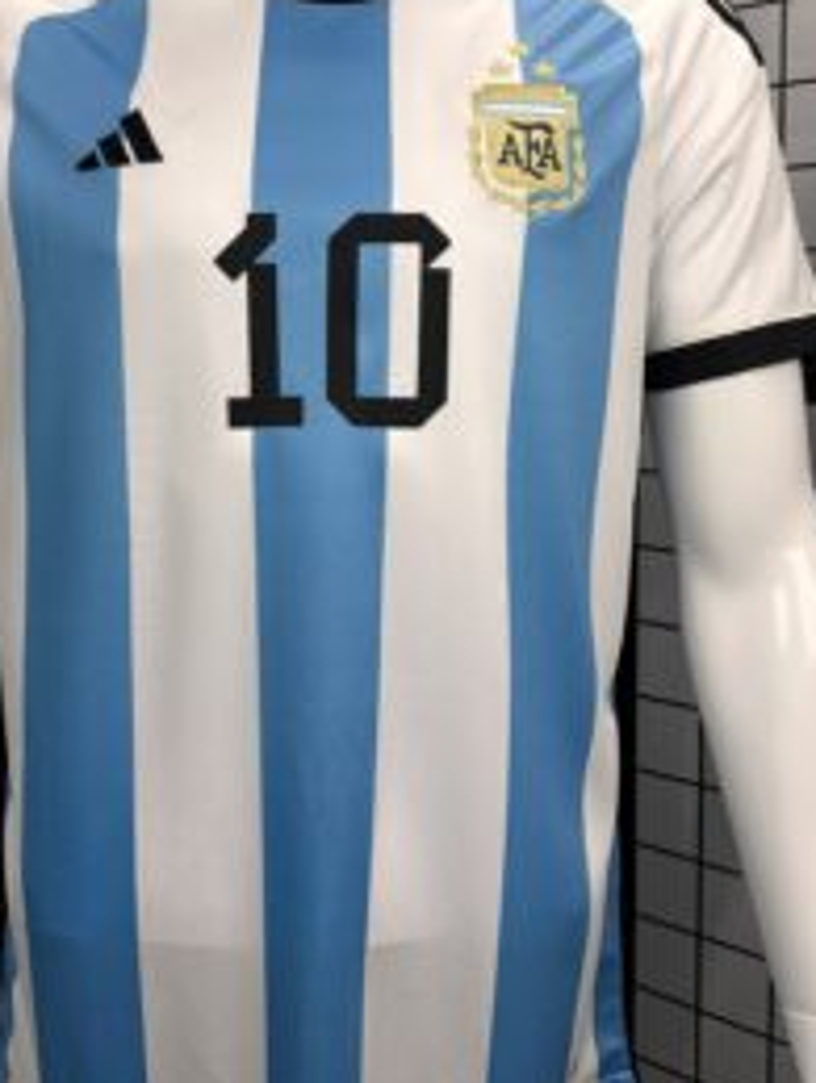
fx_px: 1160
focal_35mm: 37
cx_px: 322
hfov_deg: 38.6
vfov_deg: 49.6
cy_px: 401
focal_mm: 6.86
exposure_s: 1/150
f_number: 1.78
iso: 64
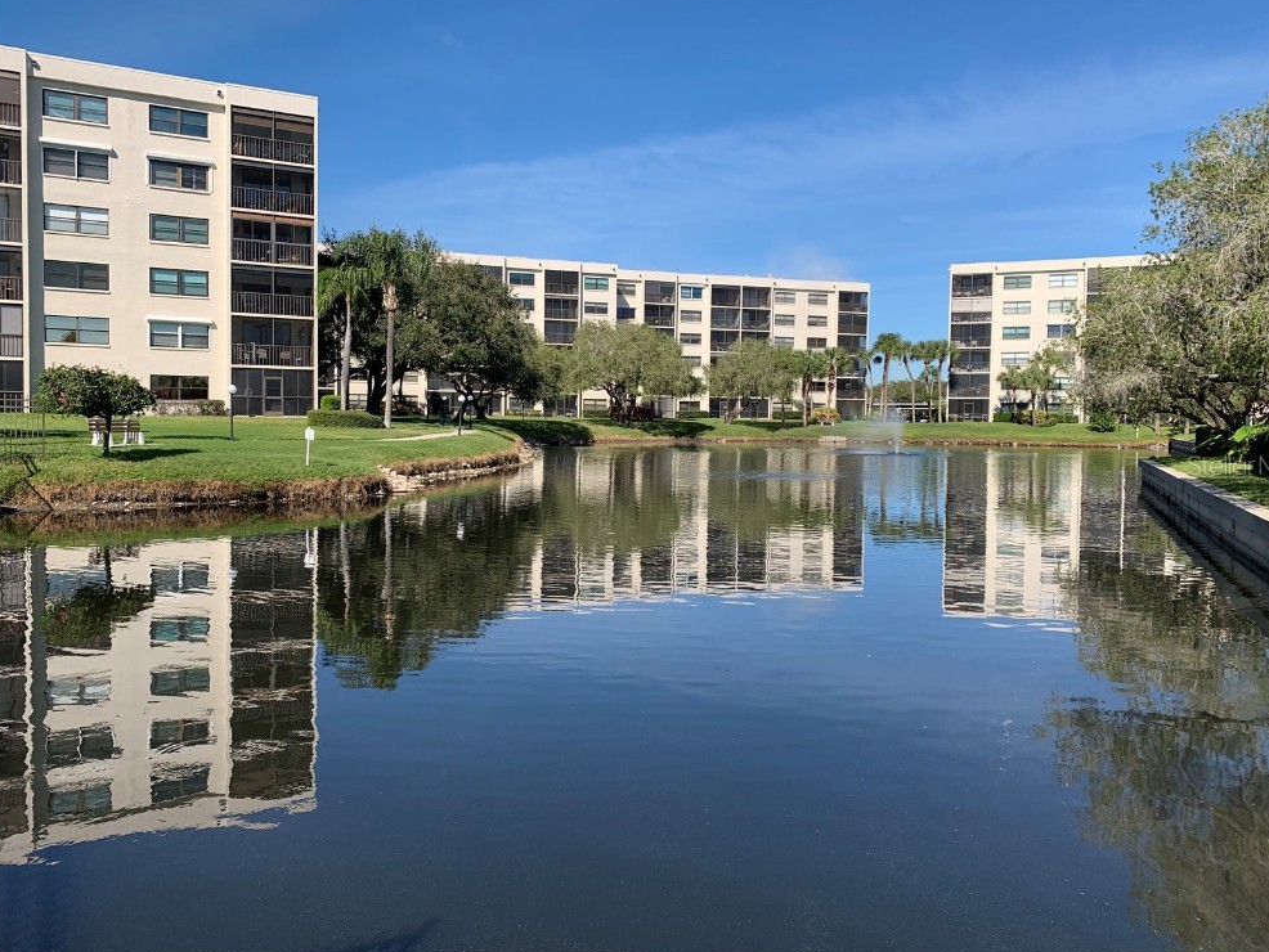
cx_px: 650
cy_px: 464
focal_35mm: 27
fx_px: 990
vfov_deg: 51.4
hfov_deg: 65.3
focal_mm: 4.25
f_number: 1.8
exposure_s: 1/2208
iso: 25
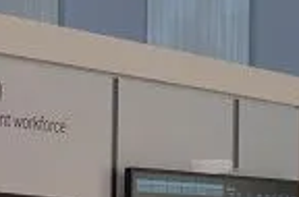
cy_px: 266
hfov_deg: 13.0
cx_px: -193
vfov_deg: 9.1
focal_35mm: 147
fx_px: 1217
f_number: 5.6
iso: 400
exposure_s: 1/125
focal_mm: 22
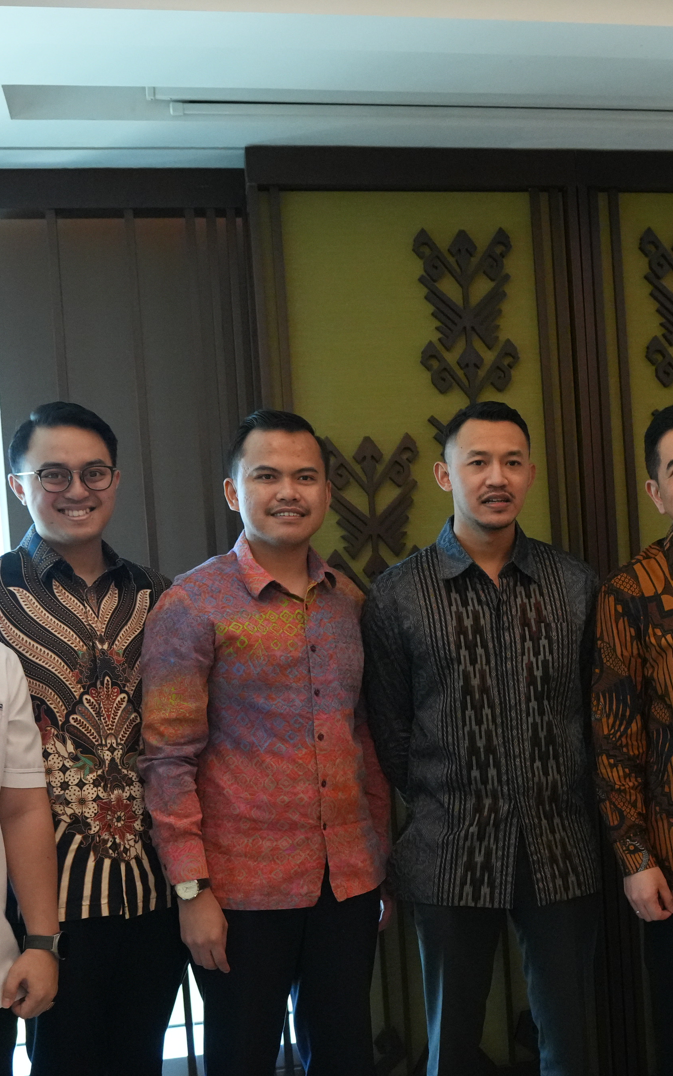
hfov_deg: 28.3
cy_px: 698
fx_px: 1321
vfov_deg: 43.9
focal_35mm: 45
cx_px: 486
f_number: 2.8
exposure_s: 1/100
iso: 4000
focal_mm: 19
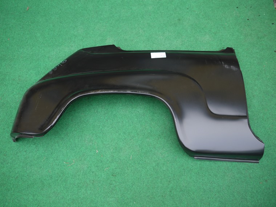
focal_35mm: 32
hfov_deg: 56.8
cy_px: 104
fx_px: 255
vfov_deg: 44.2
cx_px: 138
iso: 125
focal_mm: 16
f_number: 3.8
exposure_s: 1/60
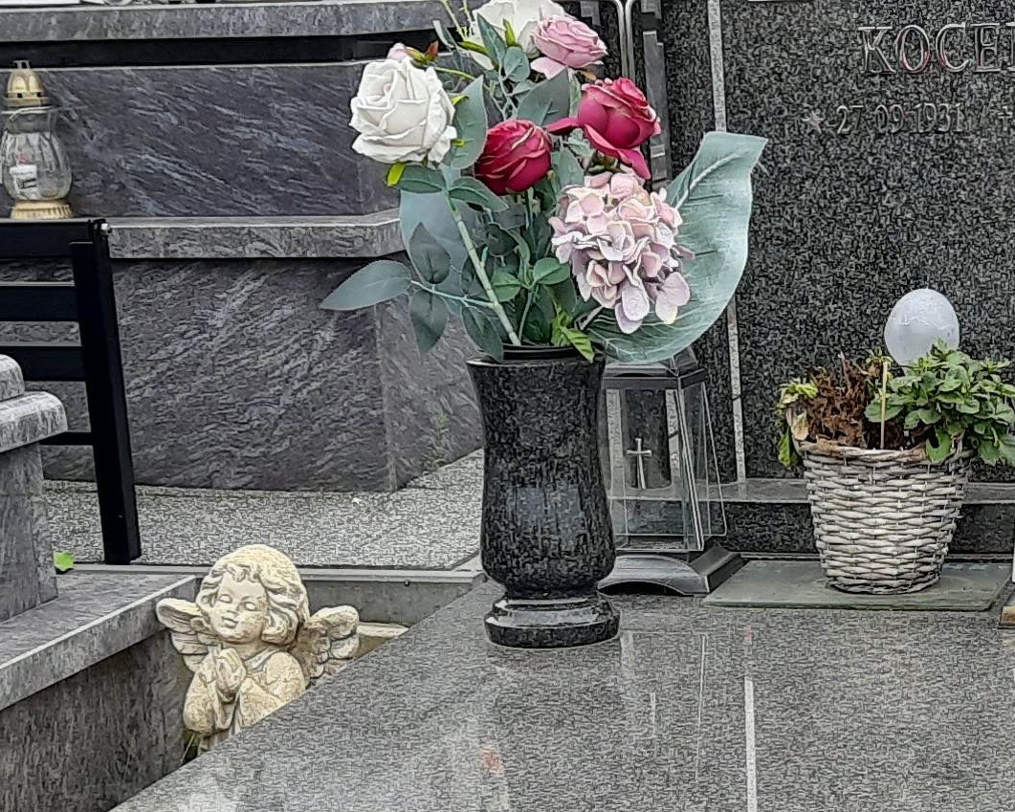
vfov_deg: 16.3
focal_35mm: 92
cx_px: 935
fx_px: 2764
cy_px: 867
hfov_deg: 20.3
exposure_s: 1/300
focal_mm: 4.6
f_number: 2
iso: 20
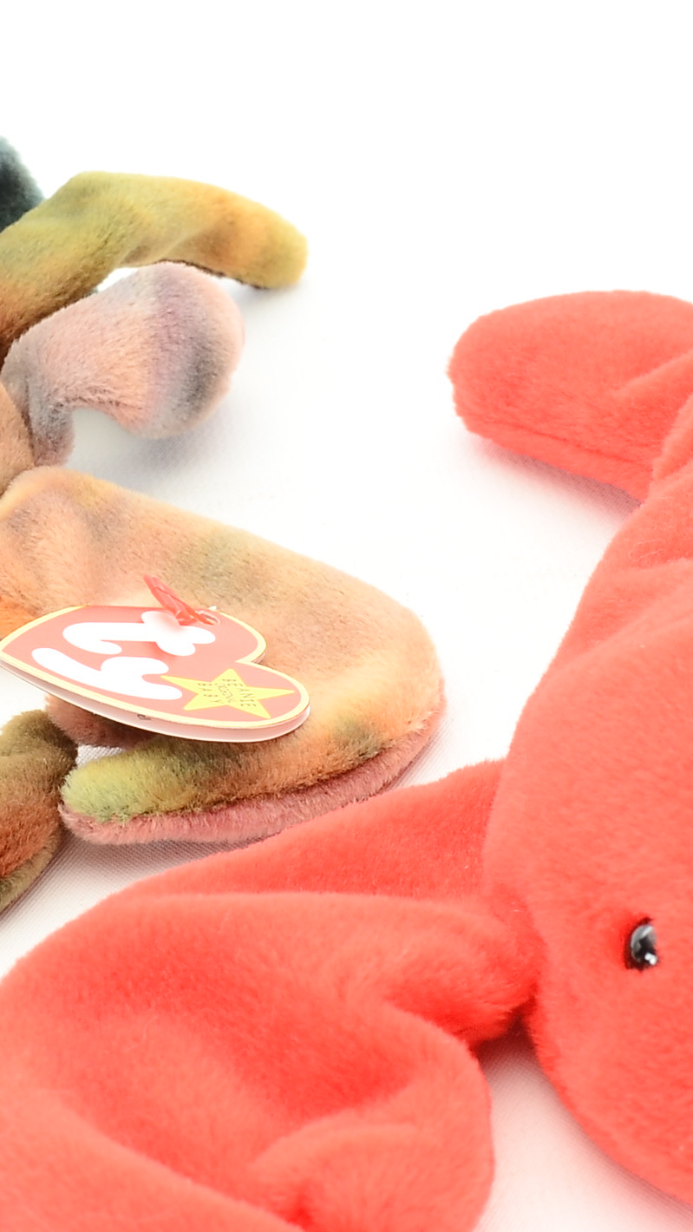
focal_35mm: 118
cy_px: 842
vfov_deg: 18.0
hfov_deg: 10.2
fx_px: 3866
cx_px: 333
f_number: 10
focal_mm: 29
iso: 250
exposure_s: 1/80
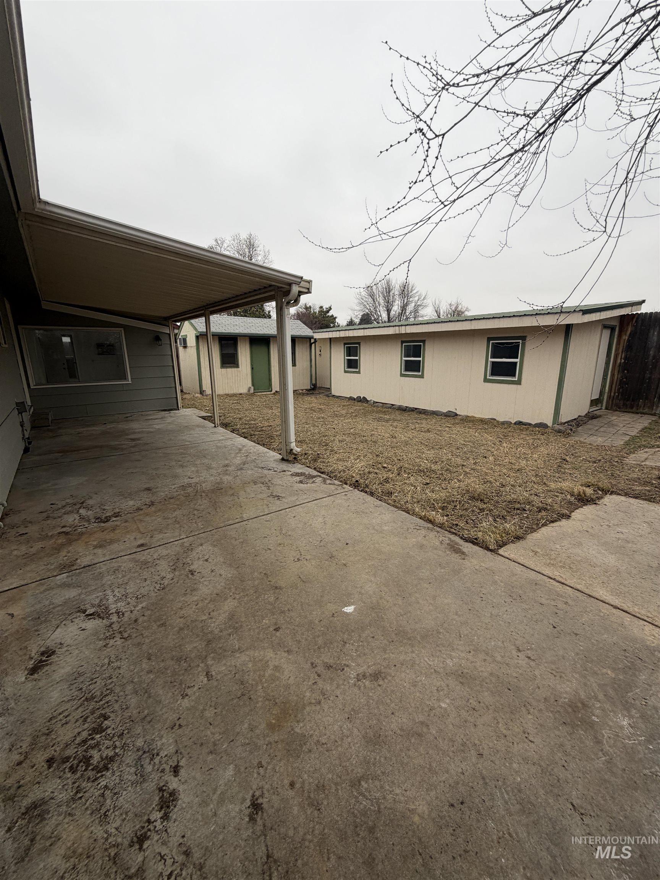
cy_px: 440
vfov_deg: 102.1
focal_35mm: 14
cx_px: 330
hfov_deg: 85.7
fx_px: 356
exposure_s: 1/333
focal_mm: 2.22
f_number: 2.2
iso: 50
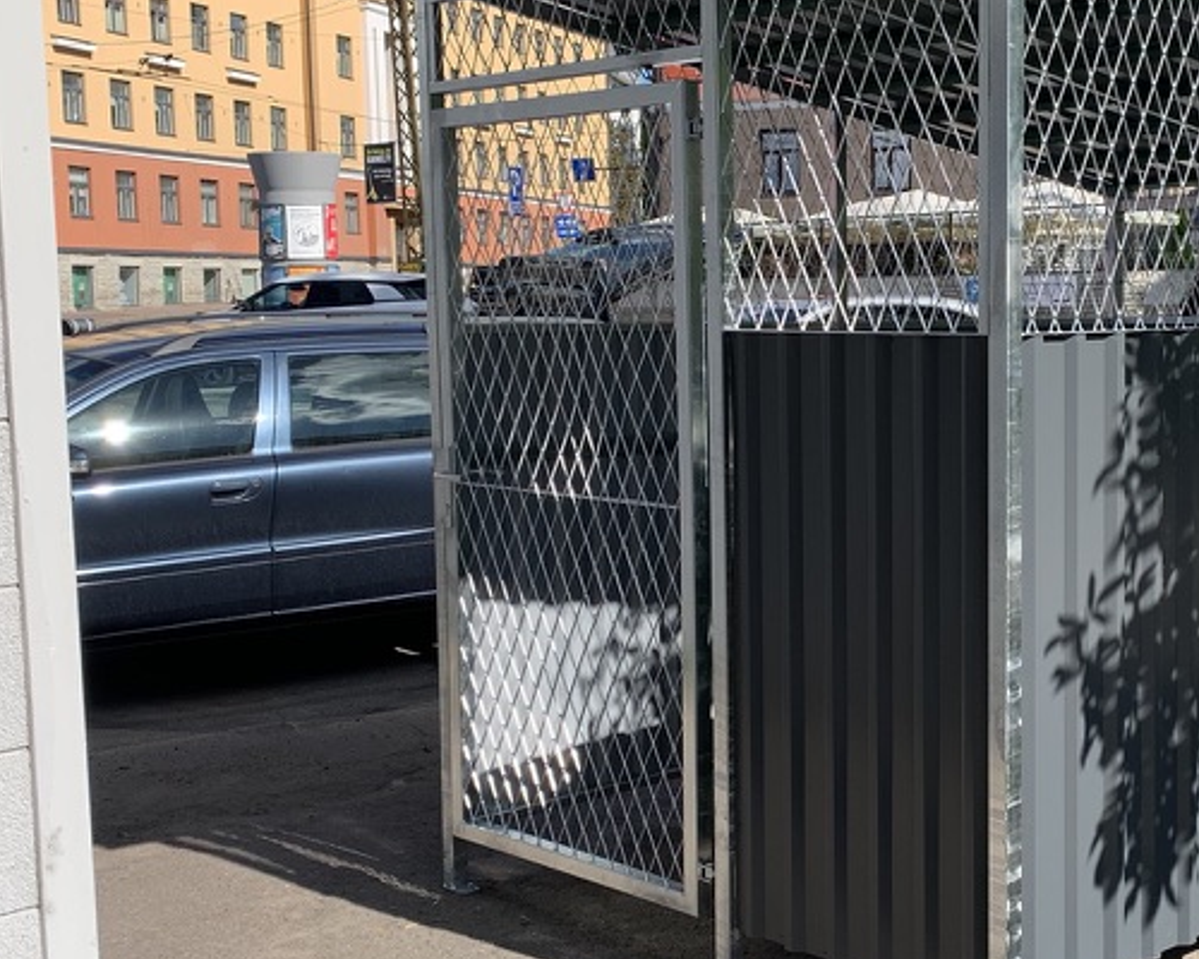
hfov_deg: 35.0
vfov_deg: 29.1
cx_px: 938
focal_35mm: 52
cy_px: 530
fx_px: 1845
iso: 25
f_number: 1.8
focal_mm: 4.25
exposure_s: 1/1634
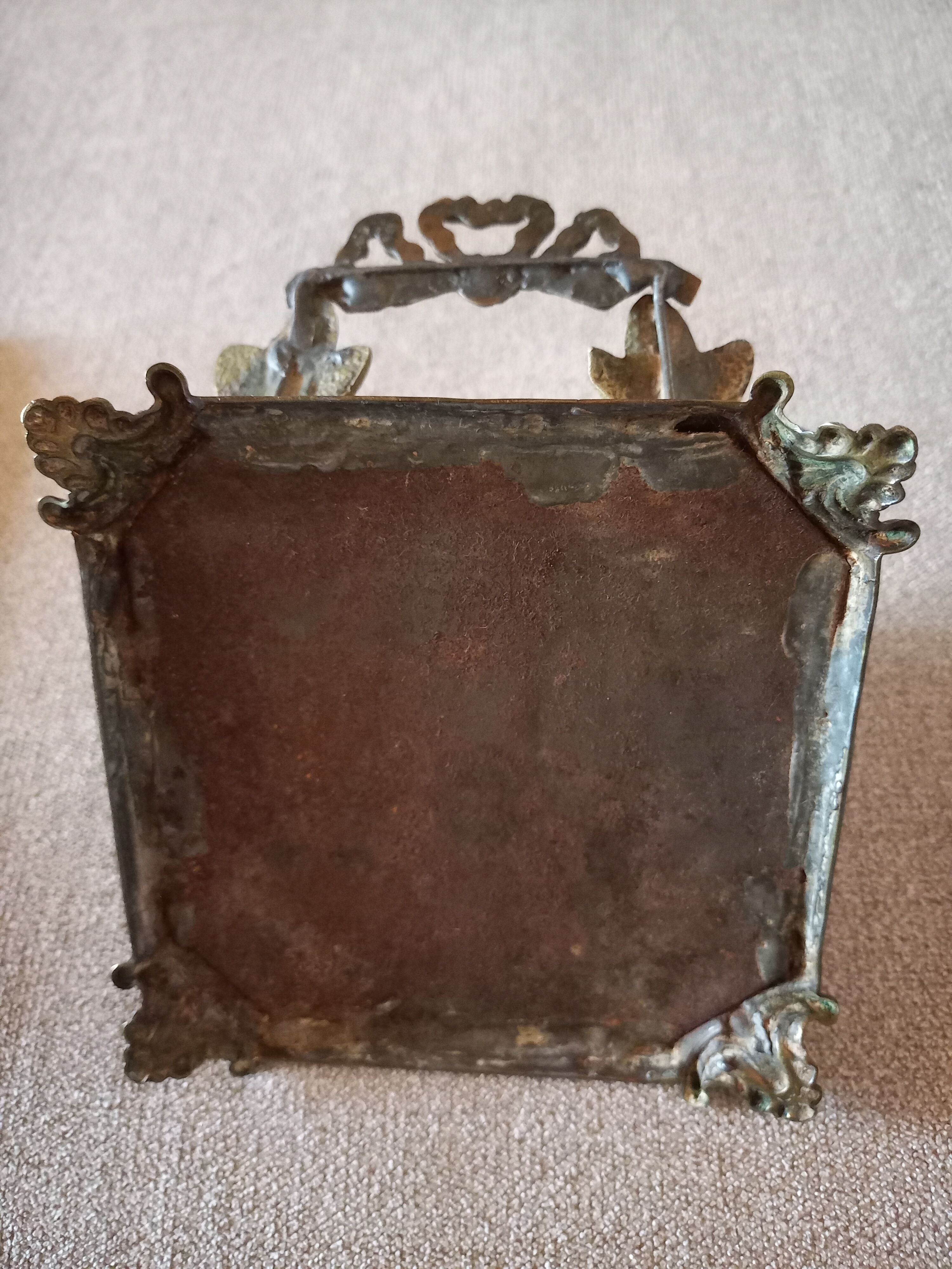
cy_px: 634
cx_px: 476
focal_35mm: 25
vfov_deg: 69.4
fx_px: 917
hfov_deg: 54.9
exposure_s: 1/16.7
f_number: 1.8
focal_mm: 4.65
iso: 2500
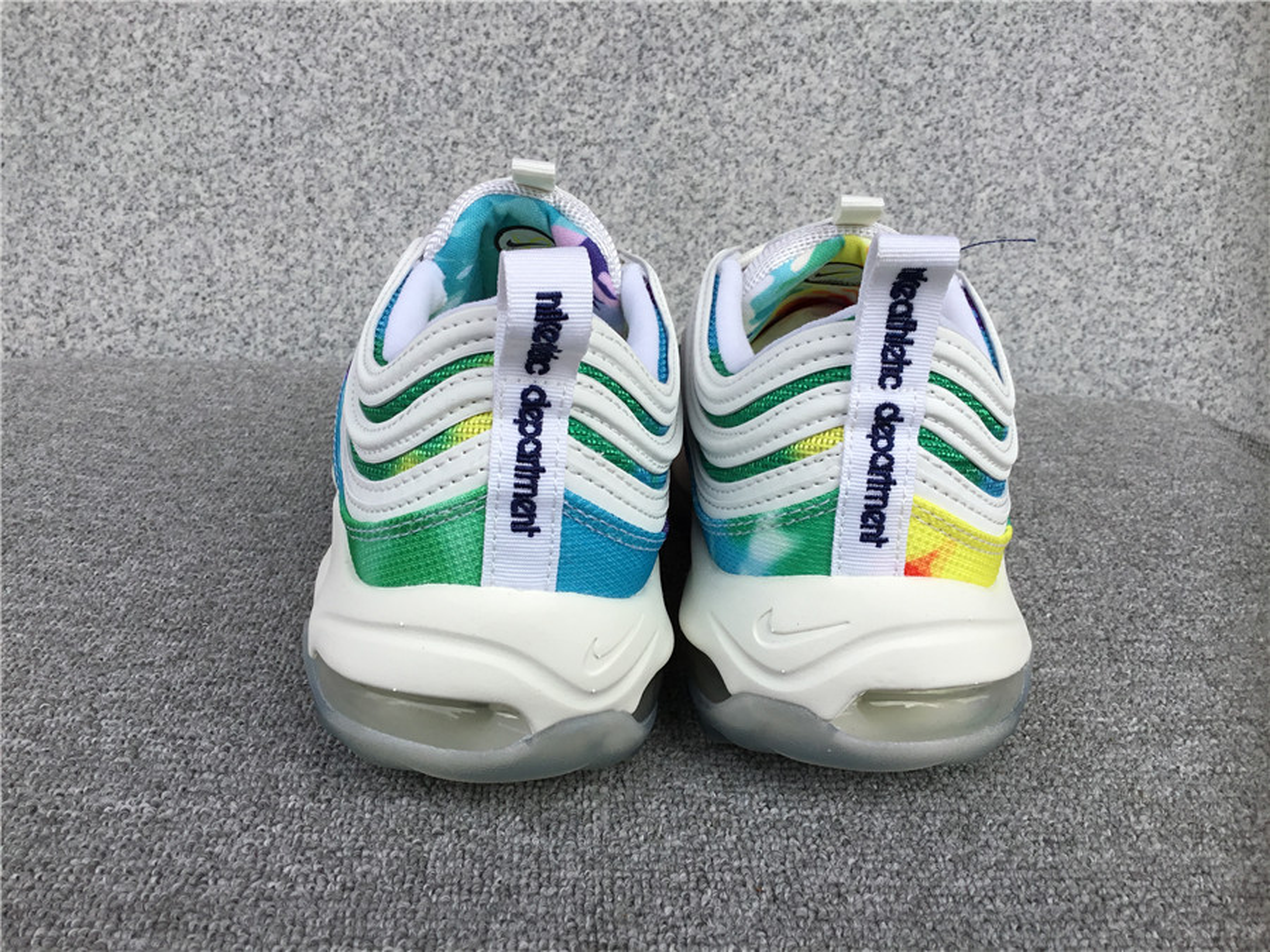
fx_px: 1137
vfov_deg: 45.4
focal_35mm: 31
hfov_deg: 58.4
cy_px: 476
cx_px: 635
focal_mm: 3.3
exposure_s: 1/506
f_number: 2.4
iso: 25
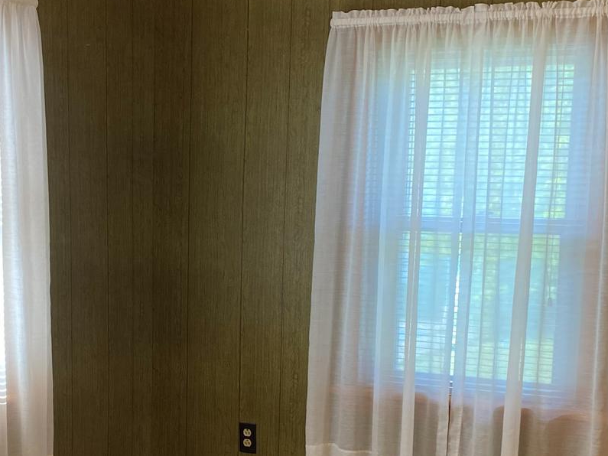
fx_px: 1177
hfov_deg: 28.7
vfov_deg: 21.5
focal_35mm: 67
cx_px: 182
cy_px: 392
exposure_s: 1/60
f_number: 1.8
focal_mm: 4.25
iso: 64
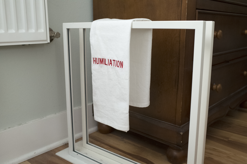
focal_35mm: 35
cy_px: 82
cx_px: 124
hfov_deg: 54.5
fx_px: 240
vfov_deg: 37.7
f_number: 2.8
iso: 1600
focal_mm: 18.3
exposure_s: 1/60
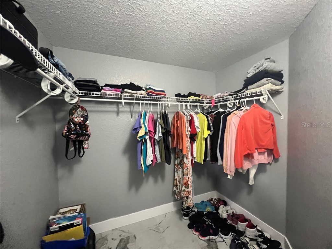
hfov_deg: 106.2
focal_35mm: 13
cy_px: 124
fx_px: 125
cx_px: 166
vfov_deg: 89.9
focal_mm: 1.57
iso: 1000
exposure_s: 1/60
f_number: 1.8
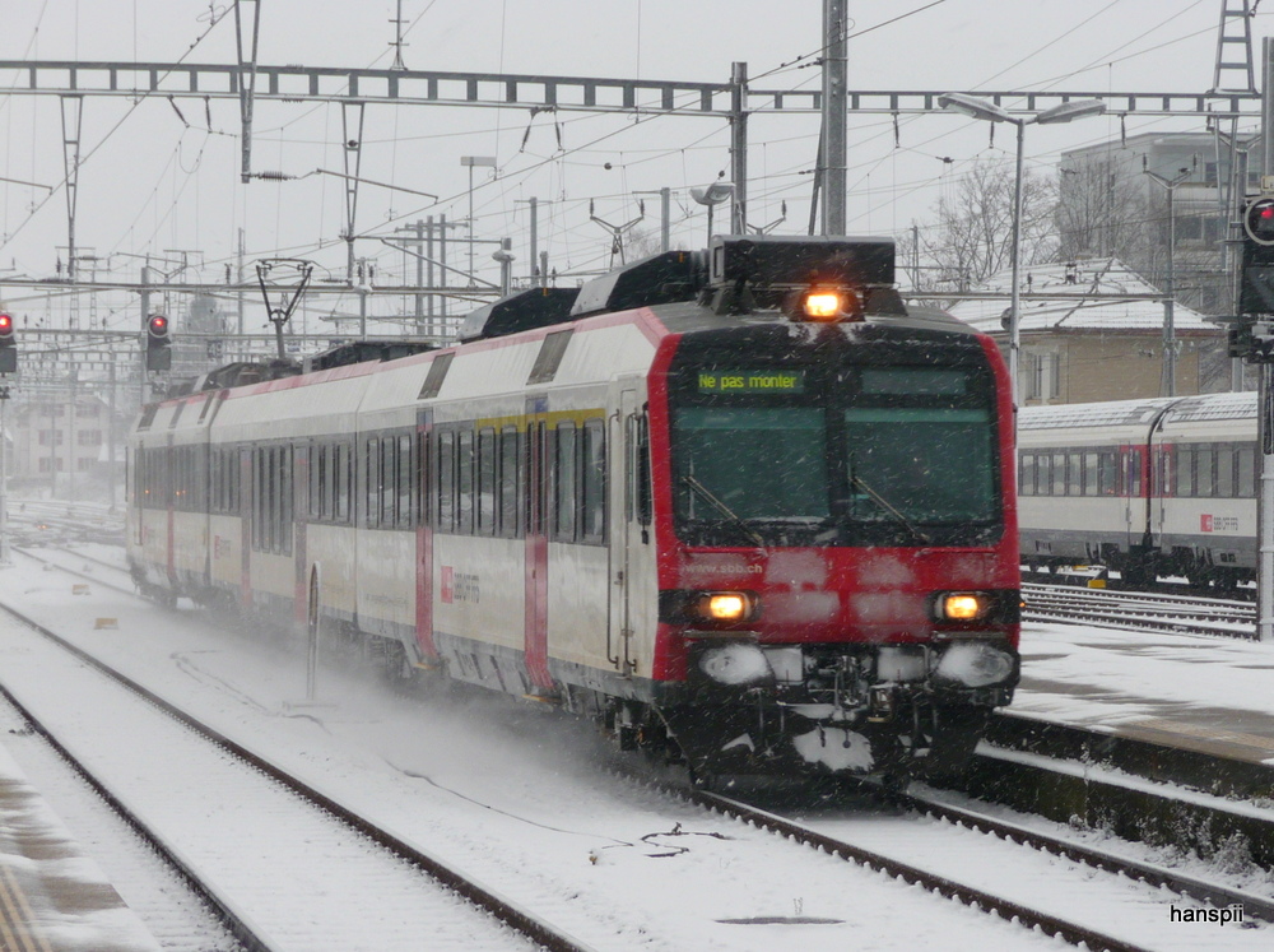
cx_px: 637
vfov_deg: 10.5
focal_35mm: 141
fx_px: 5182
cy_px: 476
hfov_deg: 14.0
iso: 100
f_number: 4.8
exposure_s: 1/125
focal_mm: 24.1
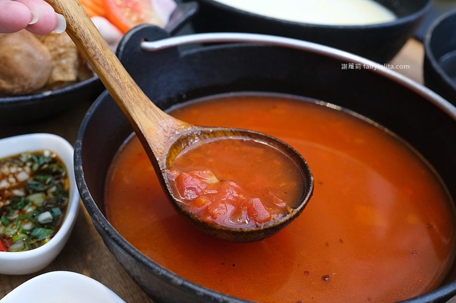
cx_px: 228
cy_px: 152
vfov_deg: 37.8
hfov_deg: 54.5
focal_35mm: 35
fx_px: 443
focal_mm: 23
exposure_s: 1/56
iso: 1600
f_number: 4.5
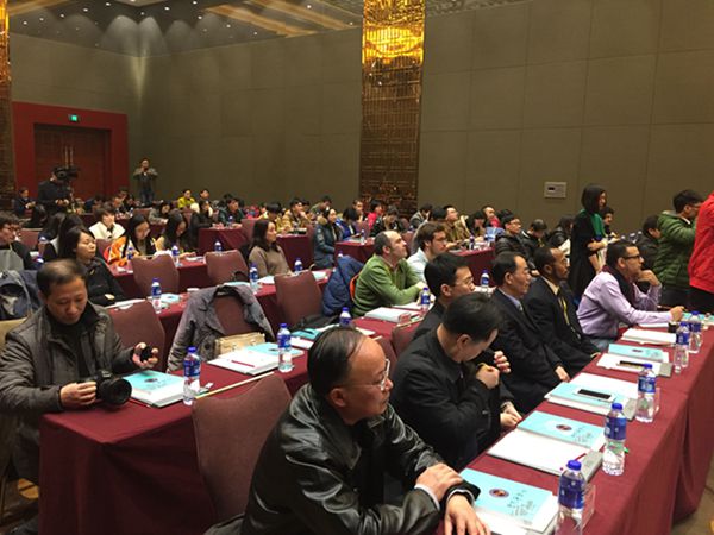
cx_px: 357
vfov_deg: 48.2
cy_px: 268
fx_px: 598
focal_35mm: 29
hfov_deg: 61.7
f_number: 2.2
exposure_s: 1/33
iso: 200
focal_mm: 4.15
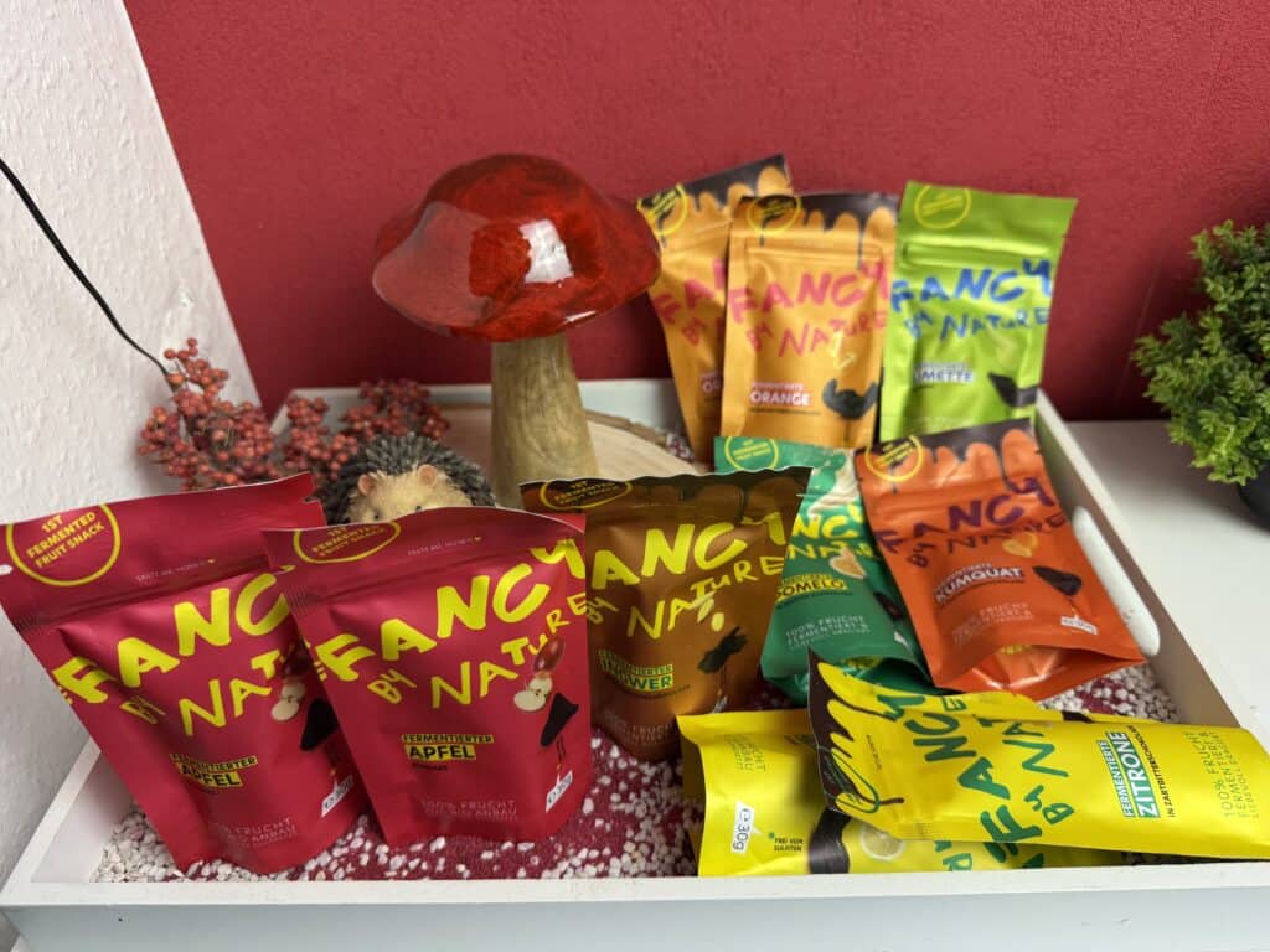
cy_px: 476
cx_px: 635
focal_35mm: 24
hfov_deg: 71.6
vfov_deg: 56.8
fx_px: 881
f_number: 1.78
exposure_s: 1/100
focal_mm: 6.76
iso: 125
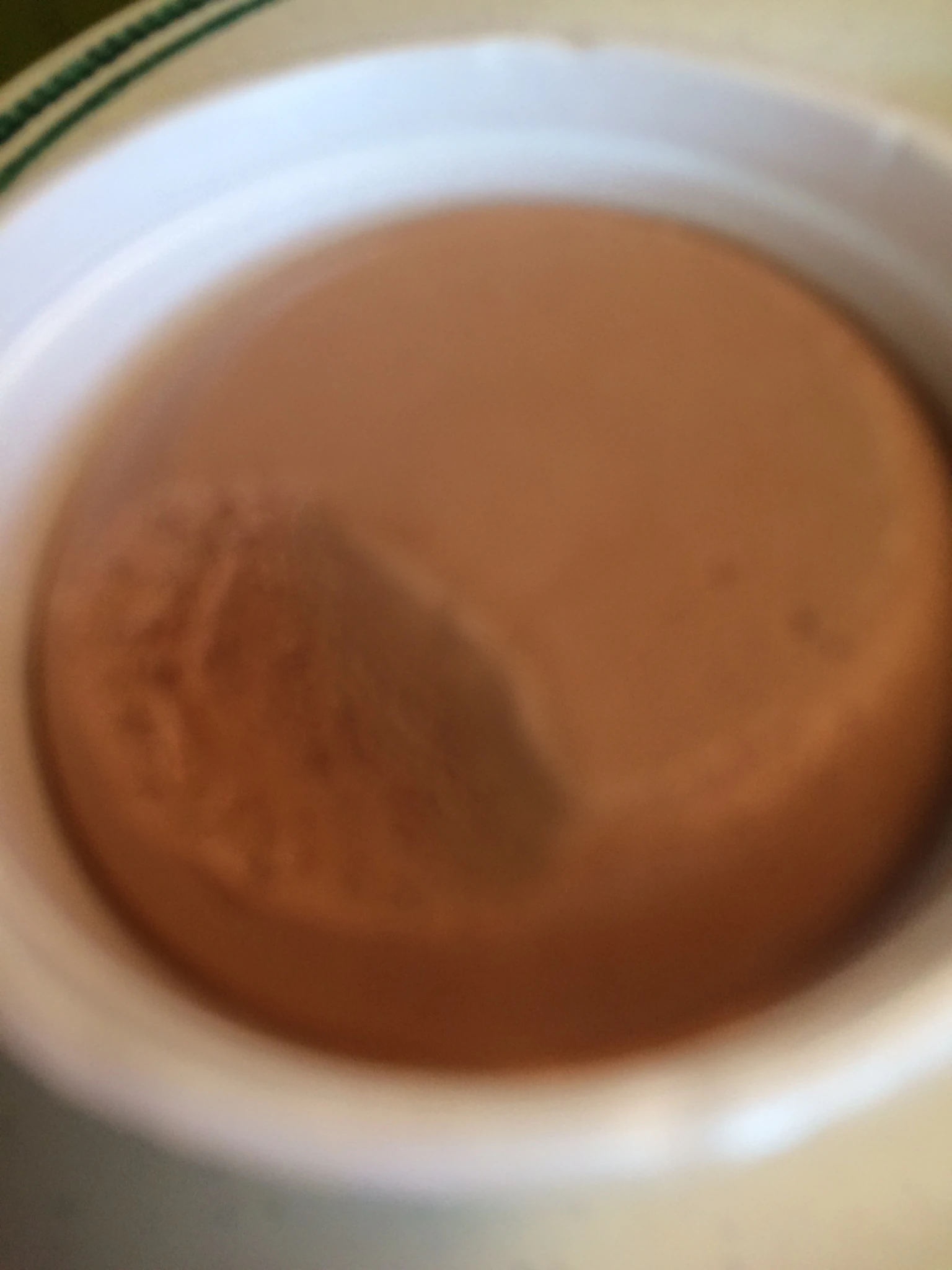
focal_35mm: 29
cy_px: 635
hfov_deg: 48.2
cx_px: 476
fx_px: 1063
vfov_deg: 61.7
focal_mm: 4.15
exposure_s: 1/30
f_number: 2.2
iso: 40
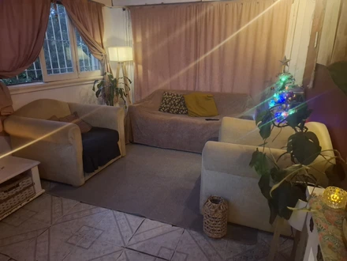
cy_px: 130
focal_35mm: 23
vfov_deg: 58.9
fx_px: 231
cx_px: 174
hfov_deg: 73.9
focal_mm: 5.54
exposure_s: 1/20
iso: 1000
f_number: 1.8
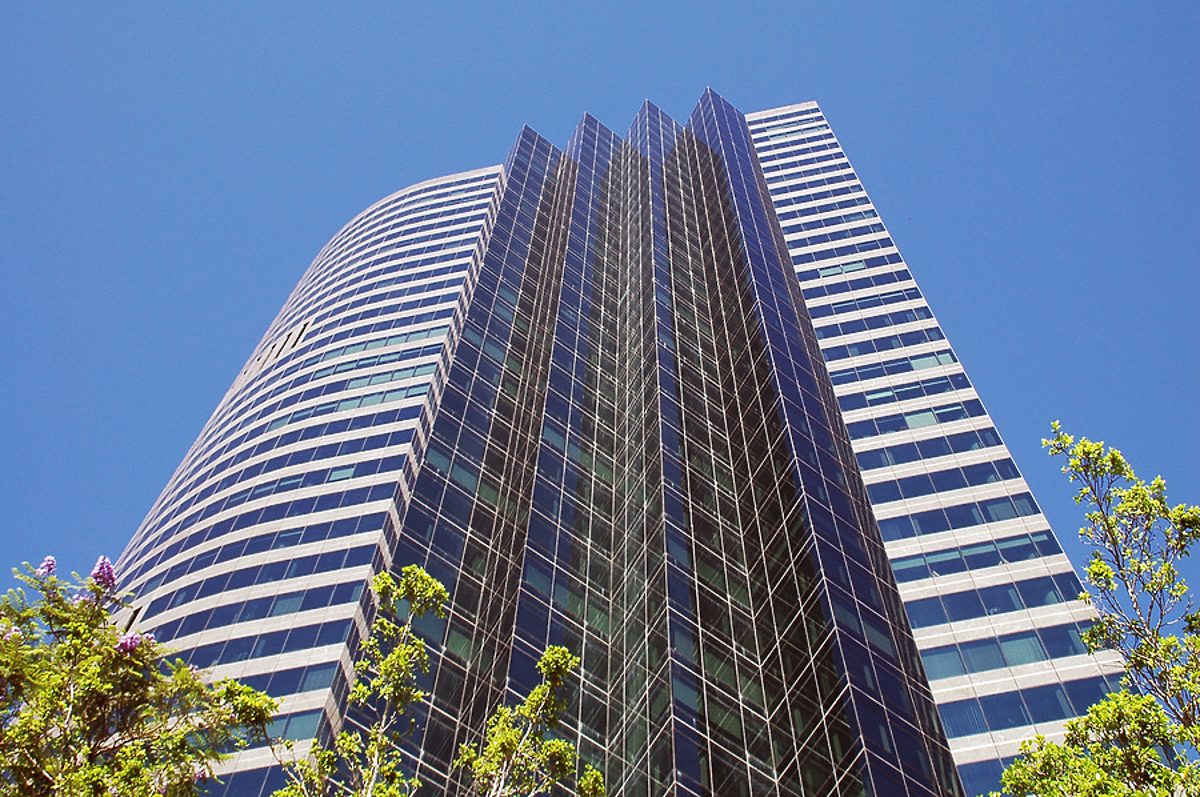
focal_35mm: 38
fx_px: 1249
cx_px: 600
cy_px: 398
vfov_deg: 35.4
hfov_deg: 51.3
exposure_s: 1/250
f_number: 8
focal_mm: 25
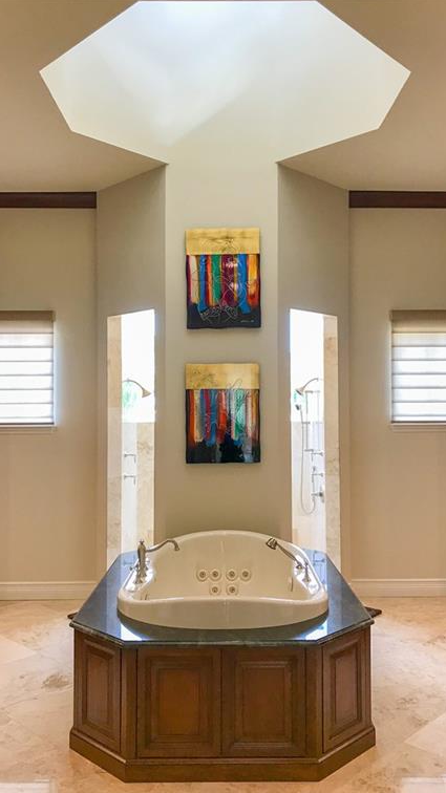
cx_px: 234
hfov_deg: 37.8
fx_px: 652
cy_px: 399
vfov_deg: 62.6
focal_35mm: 31
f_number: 1.8
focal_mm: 3.99
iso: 20
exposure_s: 1/30
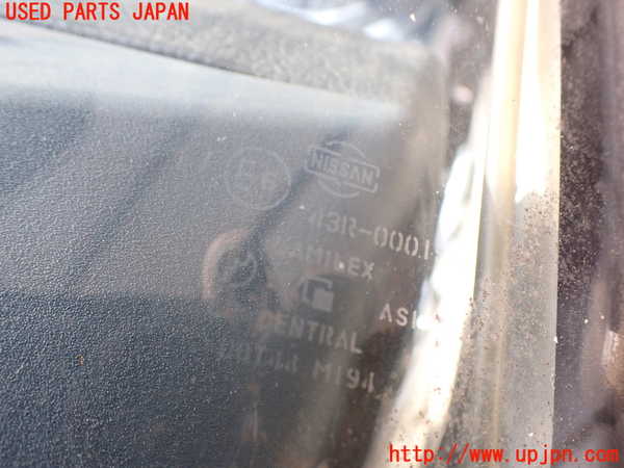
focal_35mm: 30
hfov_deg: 60.0
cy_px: 234
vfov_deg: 46.8
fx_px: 541
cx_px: 312
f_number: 2.3
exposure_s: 1/125
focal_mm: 5.4
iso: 250
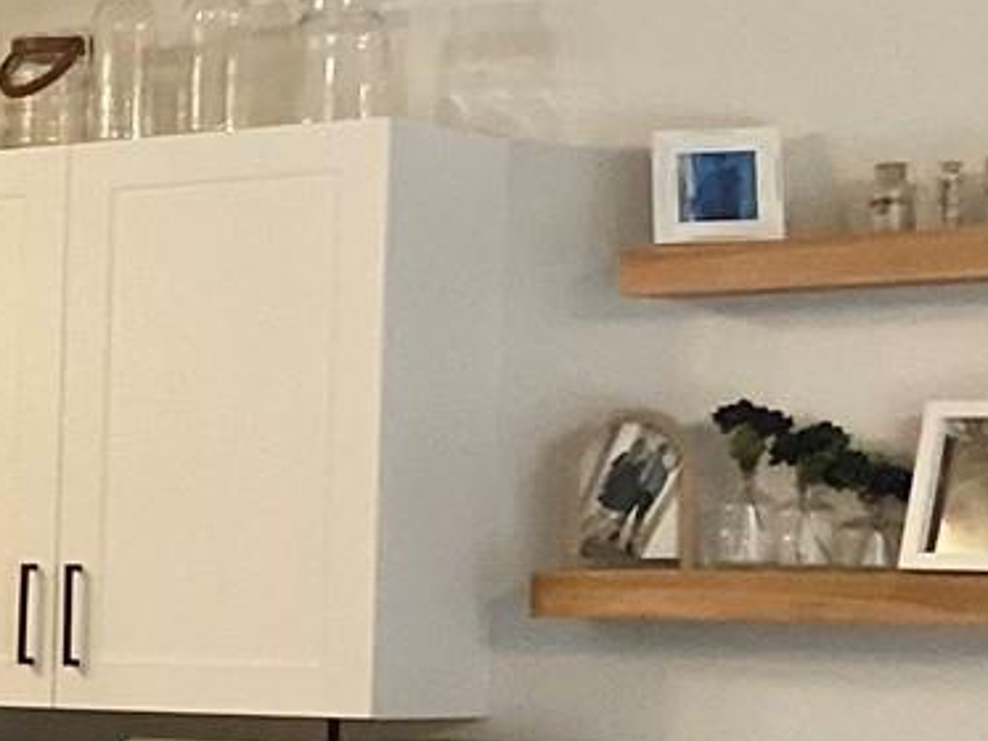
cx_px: -821
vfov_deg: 11.1
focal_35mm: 133
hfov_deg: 13.3
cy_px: 730
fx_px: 3797
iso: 200
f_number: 2.4
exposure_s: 1/60
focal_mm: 3.3
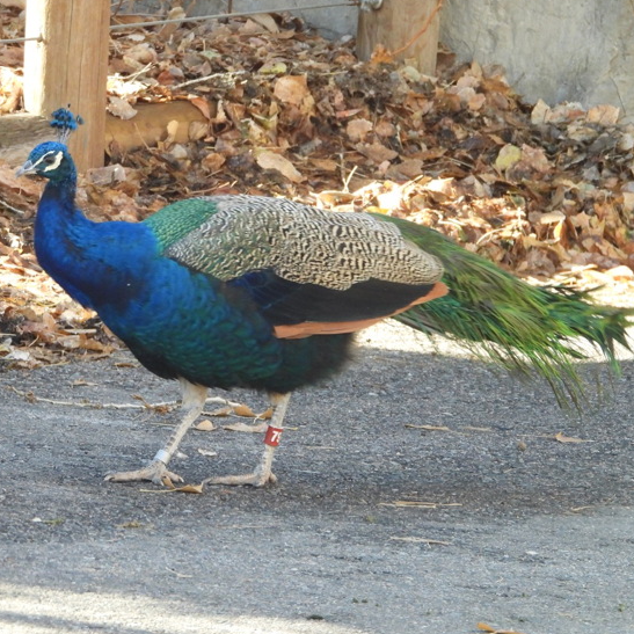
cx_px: 201
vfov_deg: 3.4
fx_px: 10713
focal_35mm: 517
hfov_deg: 3.4
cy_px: 303
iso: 400
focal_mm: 71.9
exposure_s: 1/125
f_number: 5
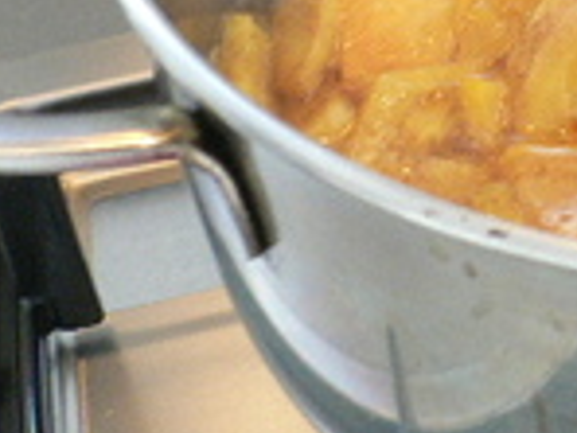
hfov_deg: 15.4
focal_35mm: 118
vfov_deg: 12.3
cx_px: 866
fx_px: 1967
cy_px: -84
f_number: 2.8
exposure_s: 1/10
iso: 200
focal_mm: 5.8
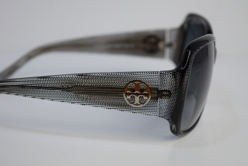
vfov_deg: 16.6
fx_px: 569
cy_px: 83
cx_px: 124
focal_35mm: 82
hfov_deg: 24.6
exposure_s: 1/125
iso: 400
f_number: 5.6
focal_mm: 55
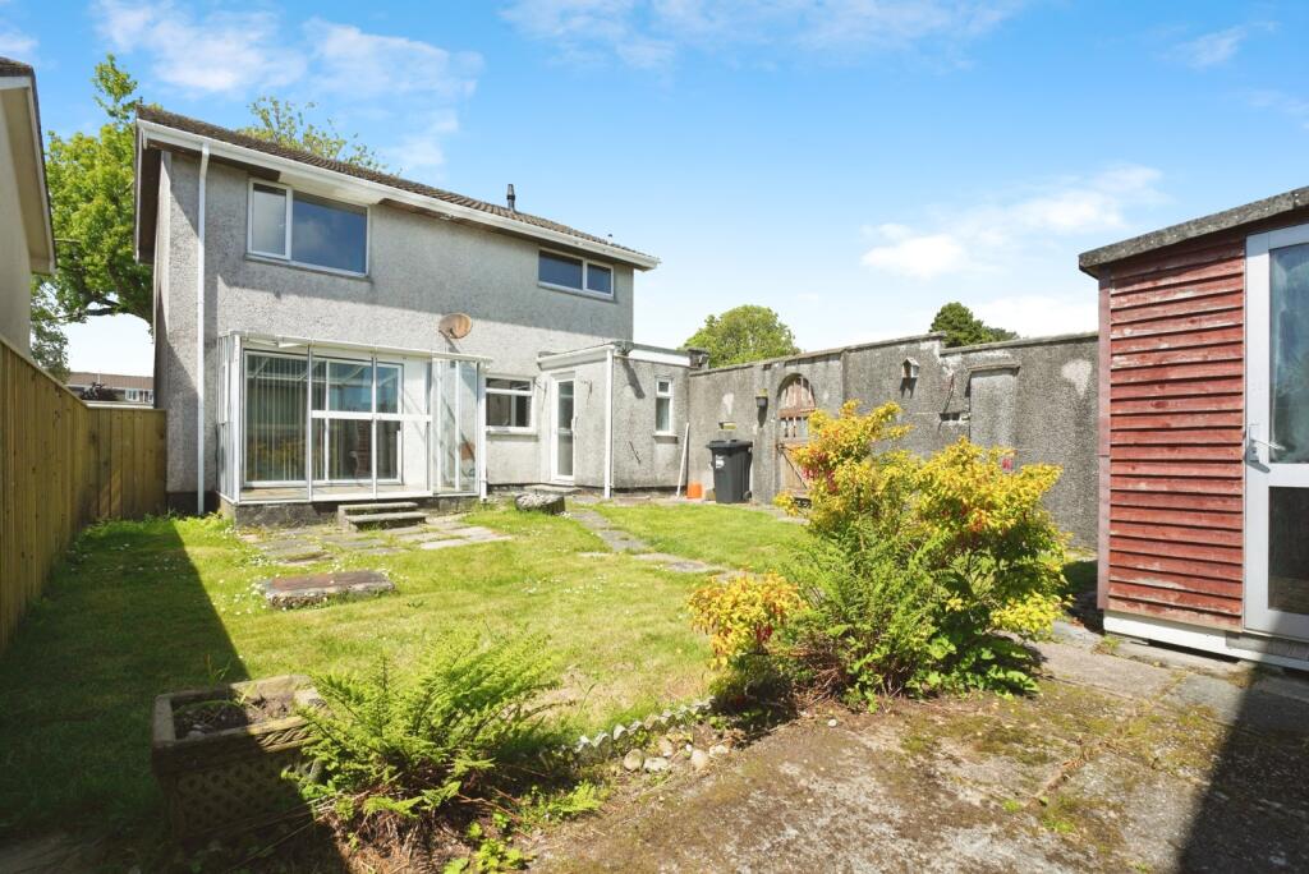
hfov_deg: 96.7
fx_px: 582
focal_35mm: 16
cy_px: 437
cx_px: 654
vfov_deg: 73.8
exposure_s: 1/3200
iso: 2000
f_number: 9
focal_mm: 16
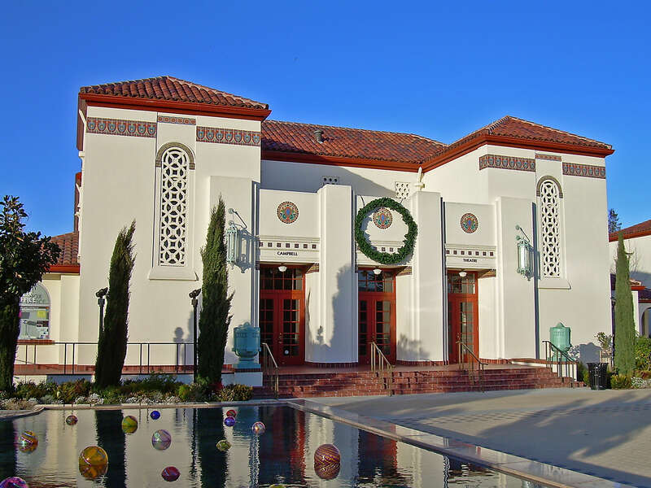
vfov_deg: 37.7
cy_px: 244
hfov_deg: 49.0
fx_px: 715
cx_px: 326
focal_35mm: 38
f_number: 4.6
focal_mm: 6.3
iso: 50
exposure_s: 1/354
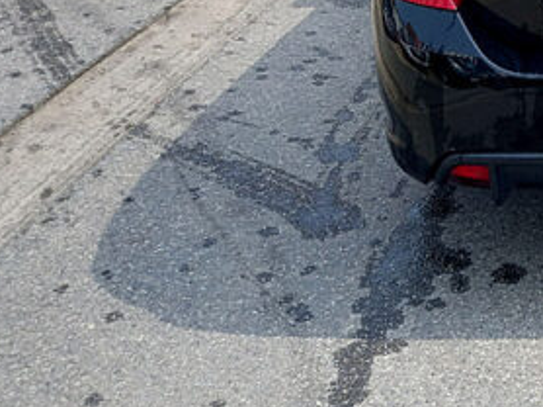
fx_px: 1128
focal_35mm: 72
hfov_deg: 24.0
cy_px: -76
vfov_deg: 19.3
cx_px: 691
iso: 25
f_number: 2
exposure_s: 1/260
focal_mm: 4.6
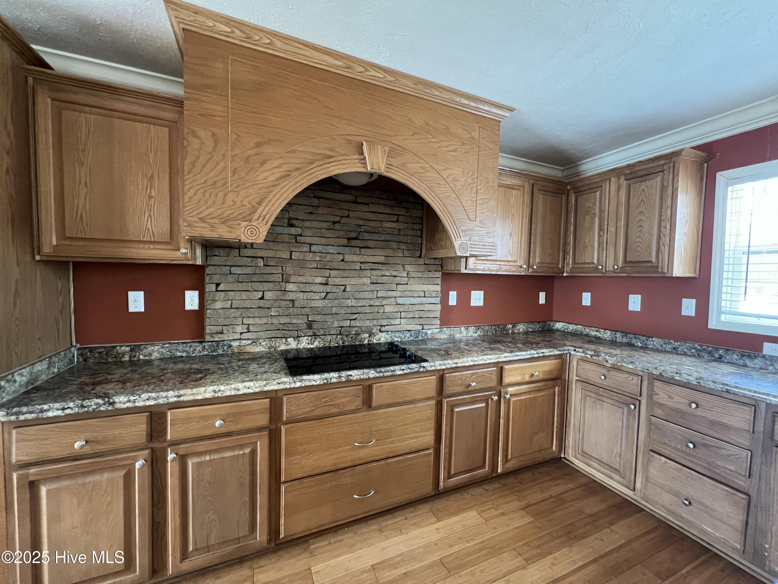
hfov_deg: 106.2
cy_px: 292
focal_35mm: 13
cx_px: 389
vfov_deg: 89.9
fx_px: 292
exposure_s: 1/60
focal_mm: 1.57
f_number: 1.8
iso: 500
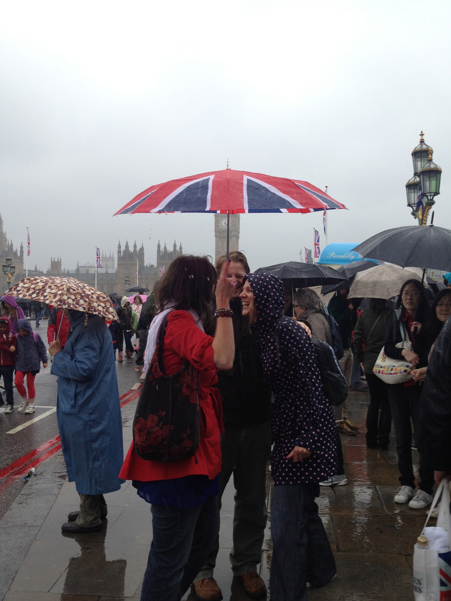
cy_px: 300
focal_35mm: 35
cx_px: 226
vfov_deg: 52.6
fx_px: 608
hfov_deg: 40.7
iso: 64
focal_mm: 4.28
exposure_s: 1/241
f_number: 2.4
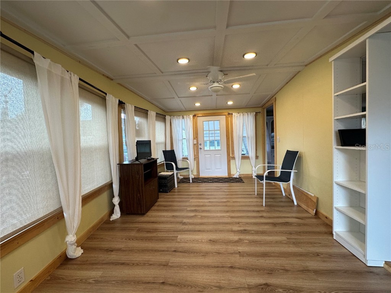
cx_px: 196
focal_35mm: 14
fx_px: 158
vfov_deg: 85.7
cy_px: 146
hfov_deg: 102.1
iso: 160
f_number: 2.2
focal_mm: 2.22
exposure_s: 1/120
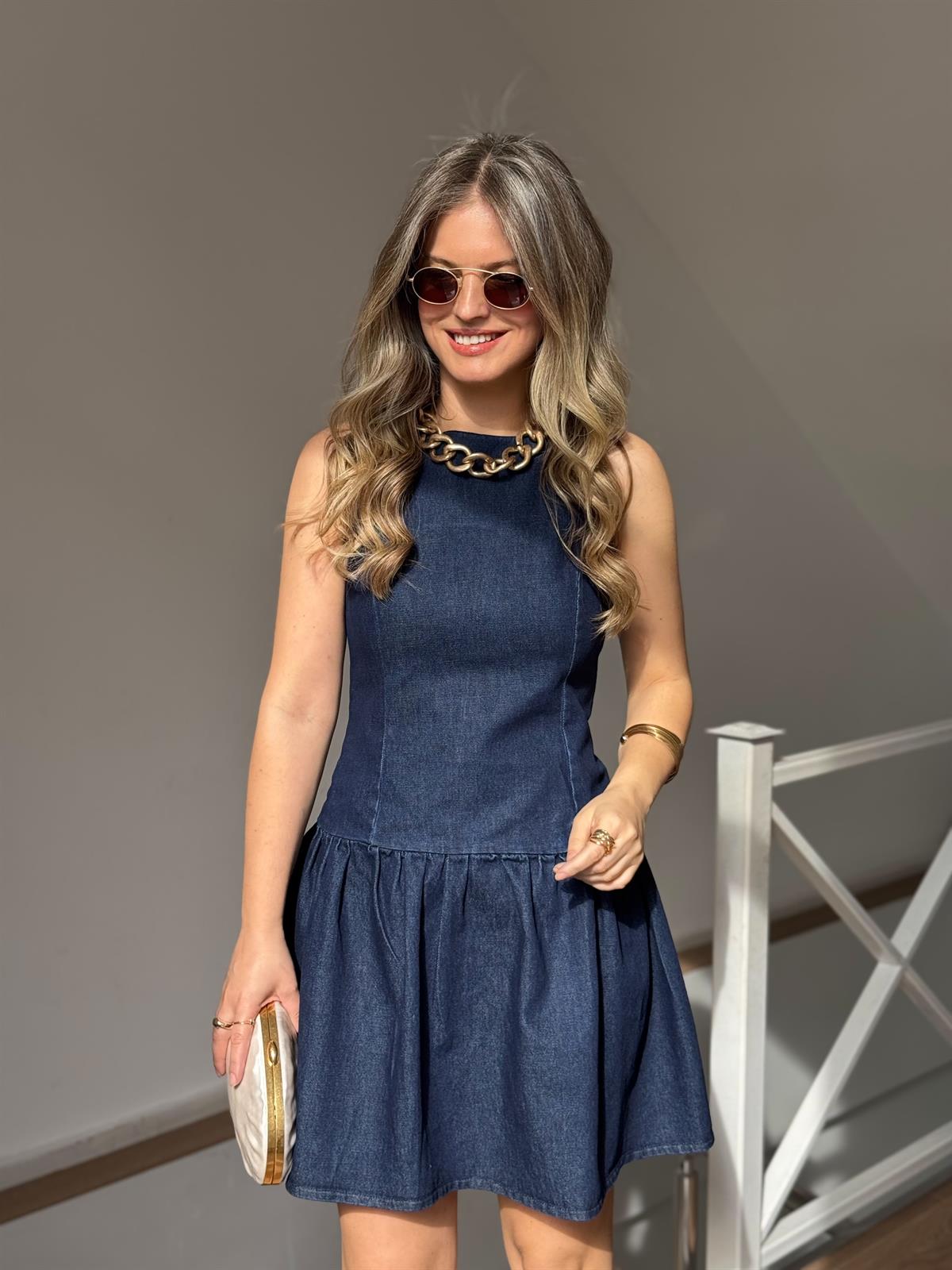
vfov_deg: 39.7
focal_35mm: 48
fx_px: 1760
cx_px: 476
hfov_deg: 30.3
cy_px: 635
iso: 64
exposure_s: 1/420
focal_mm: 6.76
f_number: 1.78
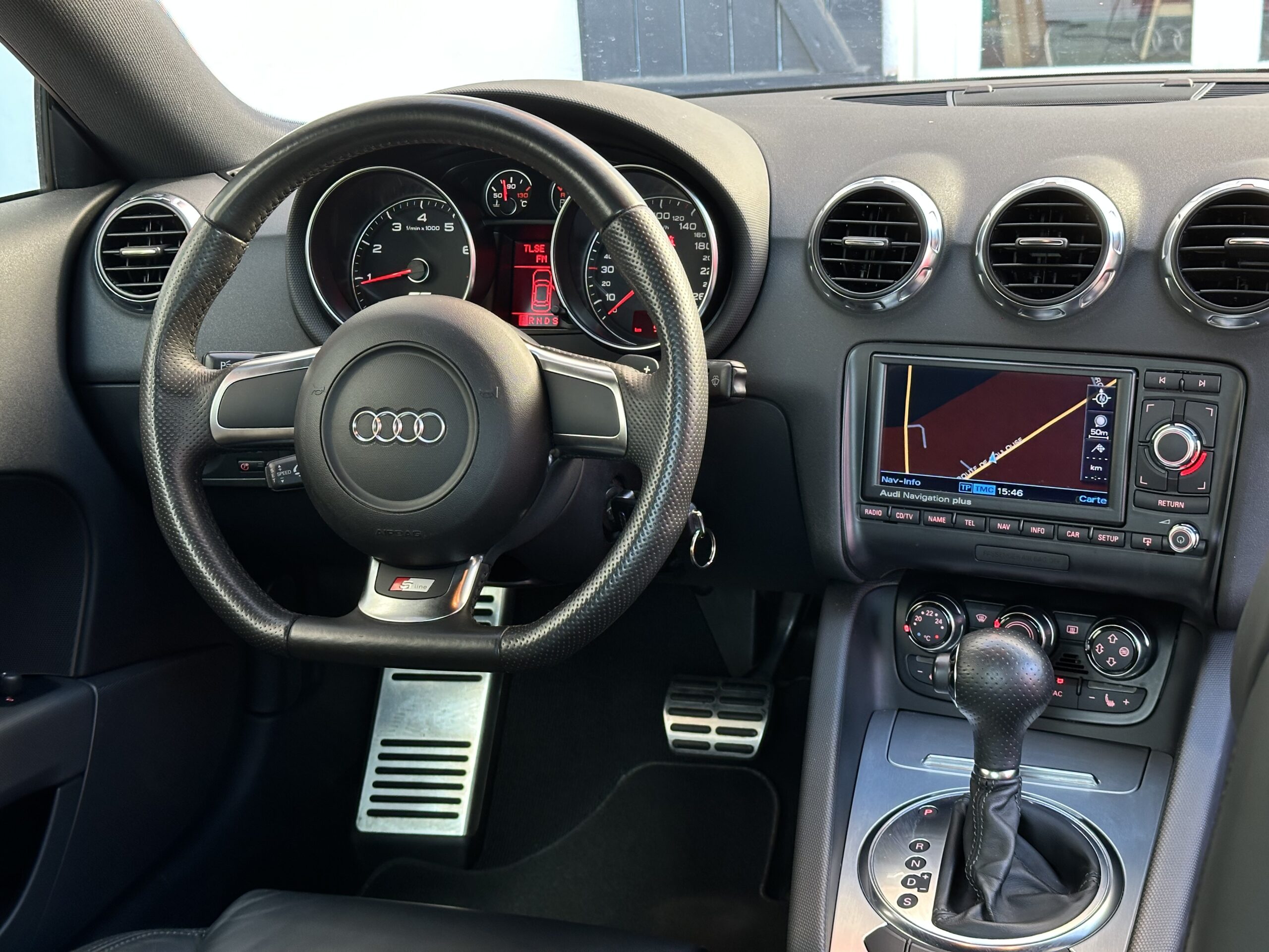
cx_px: 634
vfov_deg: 30.3
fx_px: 1760
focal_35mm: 48
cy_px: 476
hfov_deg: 39.7
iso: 125
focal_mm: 6.86
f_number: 1.78
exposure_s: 1/60
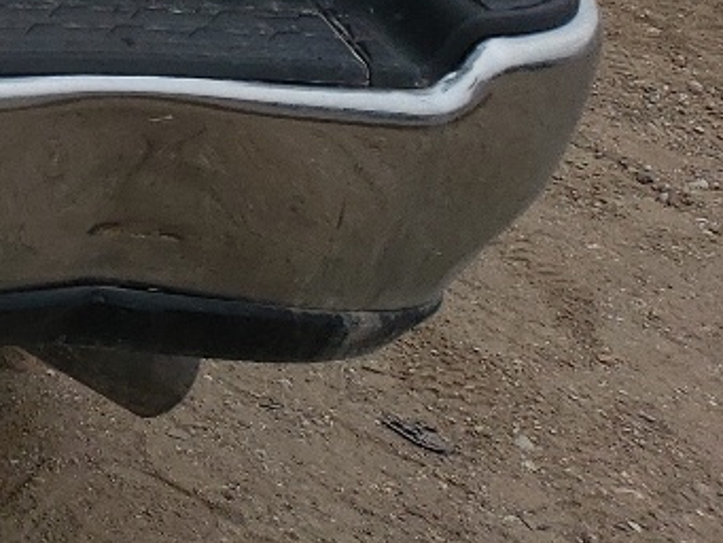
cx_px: -931
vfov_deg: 11.0
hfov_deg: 12.9
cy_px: -554
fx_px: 2549
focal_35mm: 122
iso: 50
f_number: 1.5
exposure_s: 1/556
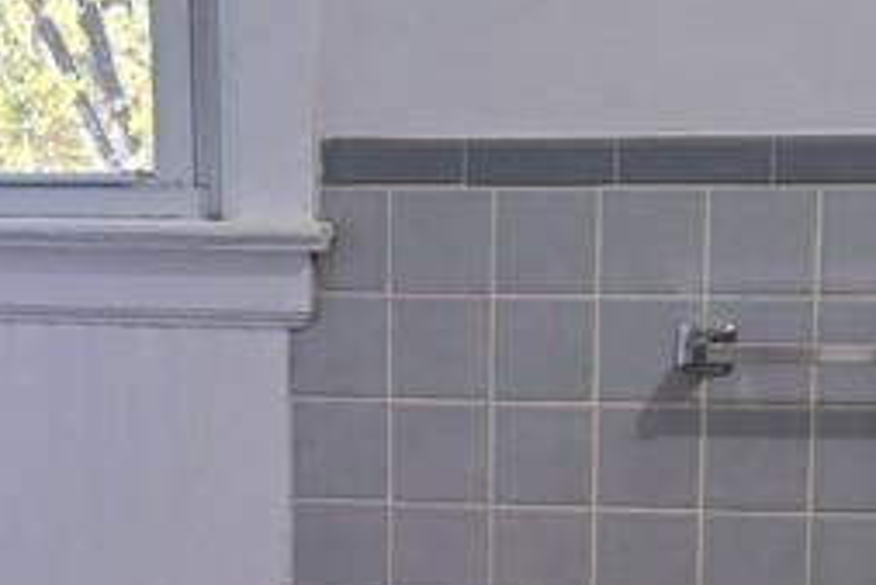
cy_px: 689
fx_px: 2459
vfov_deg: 13.2
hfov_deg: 20.2
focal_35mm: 101
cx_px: 325
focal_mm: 5.23
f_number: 1.8
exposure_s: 1/60
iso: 160
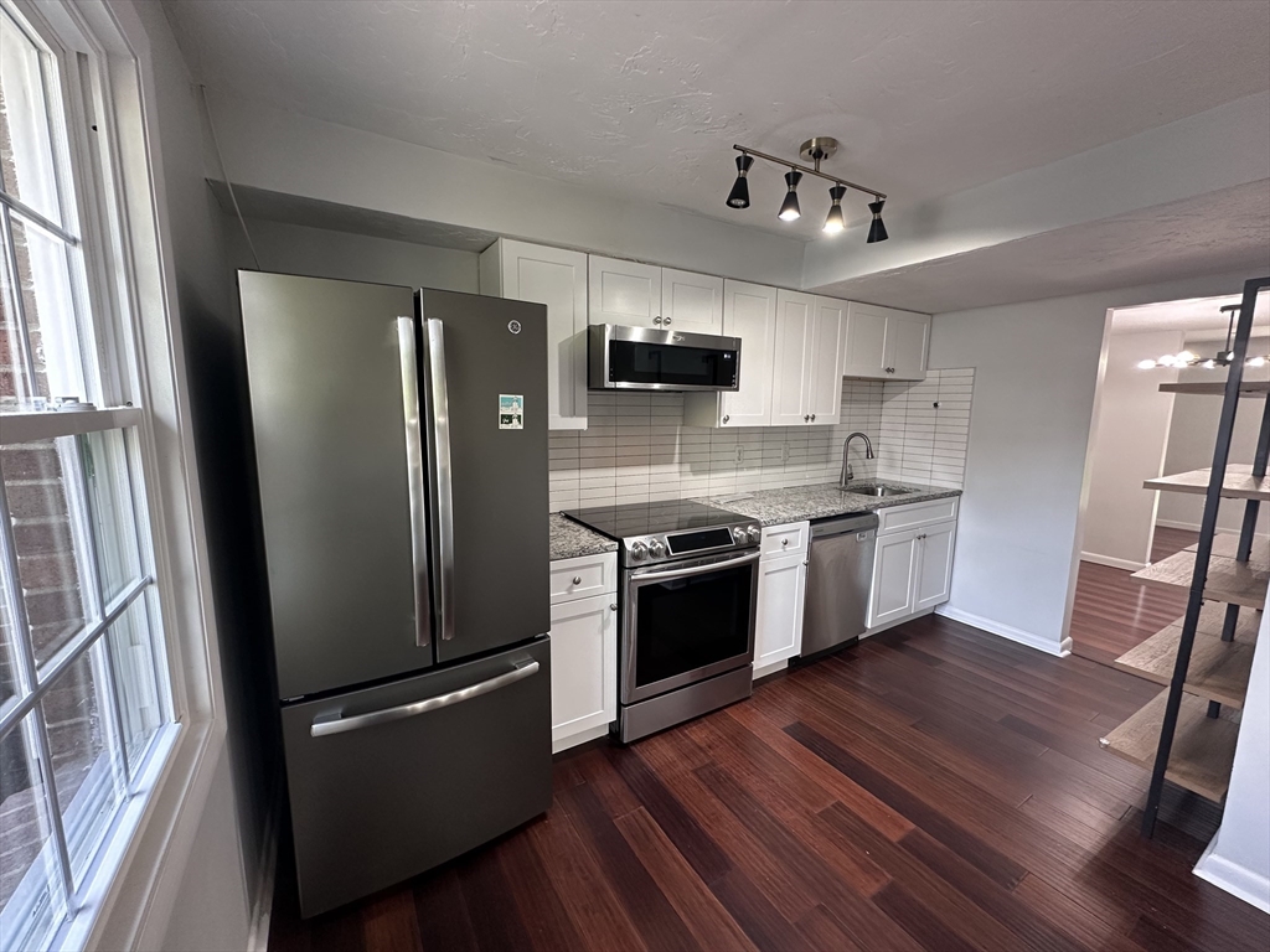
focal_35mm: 14
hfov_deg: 102.1
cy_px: 476
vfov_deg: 85.7
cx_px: 635
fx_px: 514
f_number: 2.2
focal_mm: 2.22
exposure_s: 1/60
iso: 160
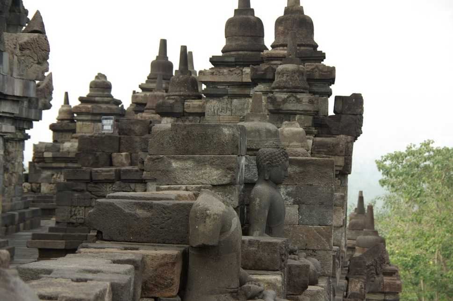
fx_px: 1321
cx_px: 226
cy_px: 150
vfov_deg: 13.0
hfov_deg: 19.5
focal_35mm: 105
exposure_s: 1/90
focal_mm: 69.9
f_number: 5.6
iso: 200
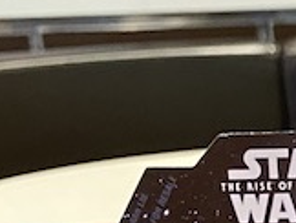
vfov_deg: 8.9
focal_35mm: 164
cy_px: 309
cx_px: 895
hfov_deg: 9.4
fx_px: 1404
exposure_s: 1/60
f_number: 1.8
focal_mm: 4.25
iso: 400
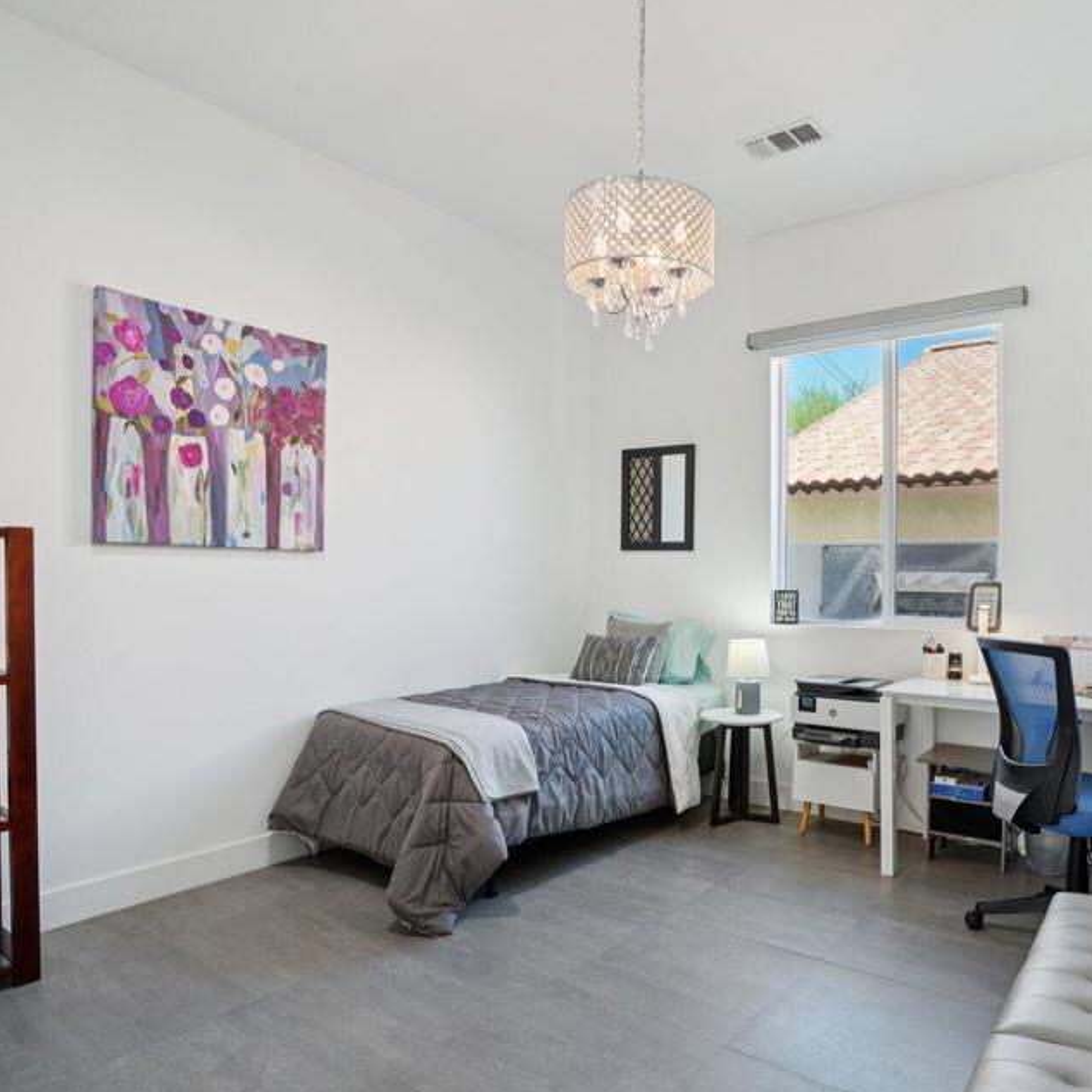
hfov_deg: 68.9
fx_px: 785
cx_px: 659
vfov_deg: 69.5
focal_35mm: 22
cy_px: 583
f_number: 8
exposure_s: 1/25
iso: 400
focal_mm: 16
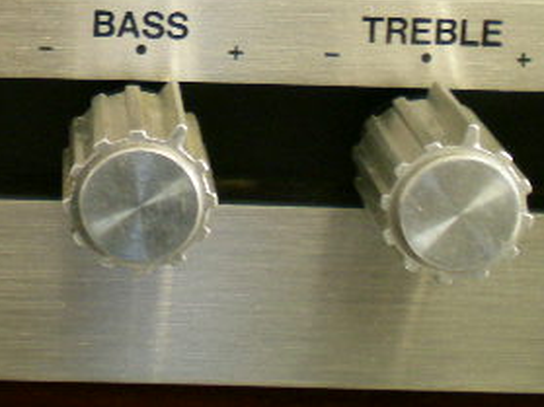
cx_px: 78
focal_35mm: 101
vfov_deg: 14.3
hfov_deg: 19.2
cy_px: -56
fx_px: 1587
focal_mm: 7.4
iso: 200
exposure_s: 1/11.4
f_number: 3.5
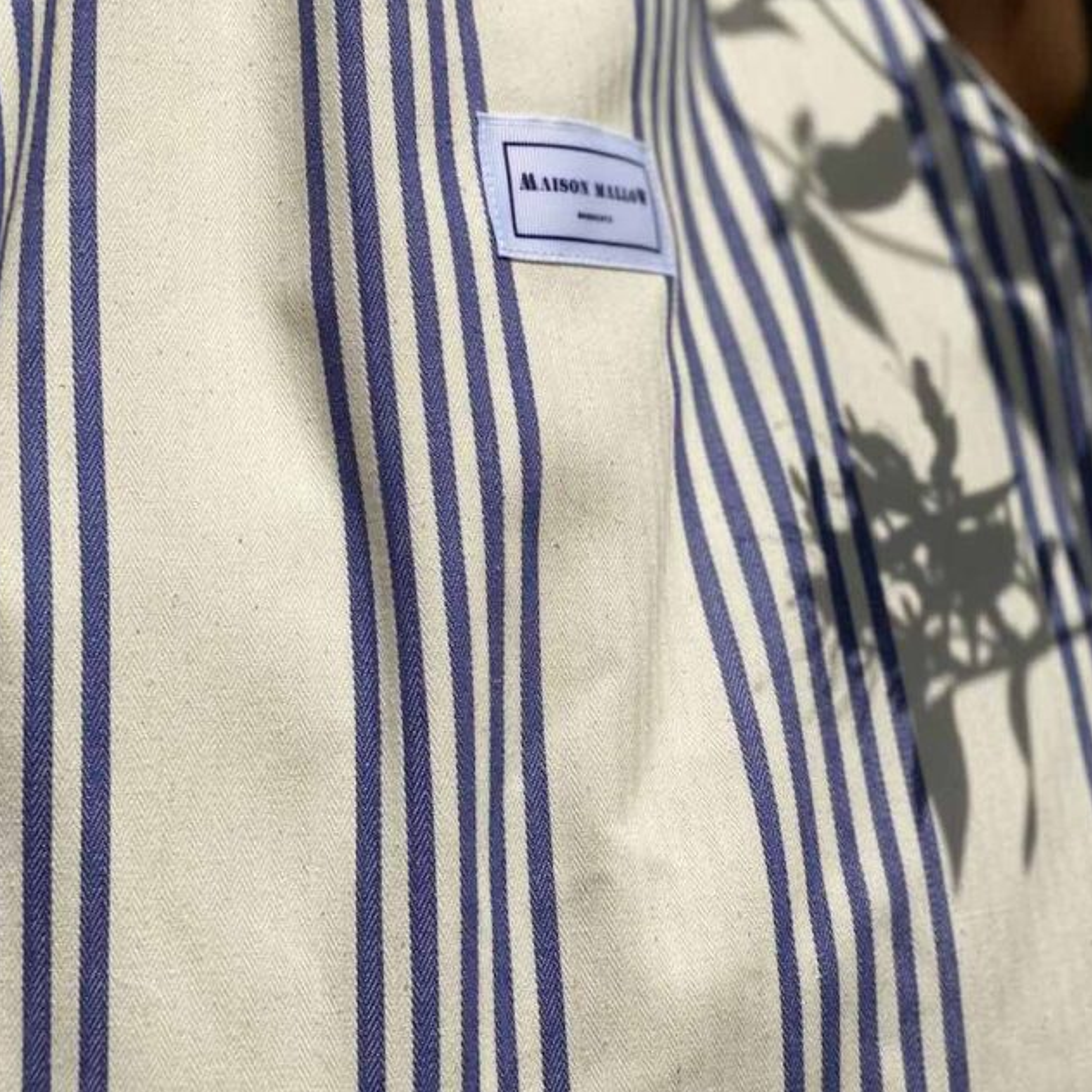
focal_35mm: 62
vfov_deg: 27.6
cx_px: 546
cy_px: 364
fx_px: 2213
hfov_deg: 27.7
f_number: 2
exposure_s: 1/5988
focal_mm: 6
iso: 25
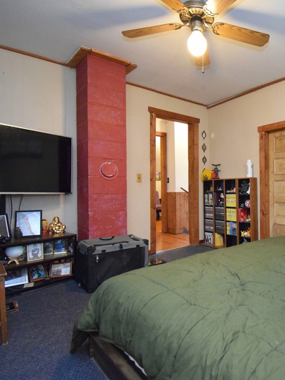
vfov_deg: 76.4
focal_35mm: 22
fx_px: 242
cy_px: 189
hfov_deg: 57.0
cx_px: 224
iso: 4500
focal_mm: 10
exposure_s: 1/60
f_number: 4.5
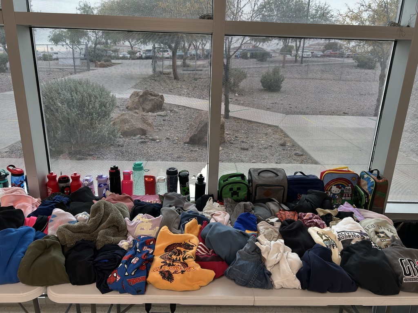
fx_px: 314
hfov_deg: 67.3
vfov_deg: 53.1
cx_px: 209
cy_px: 156
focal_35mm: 26
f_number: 1.5
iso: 64
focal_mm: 5.7
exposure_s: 1/115
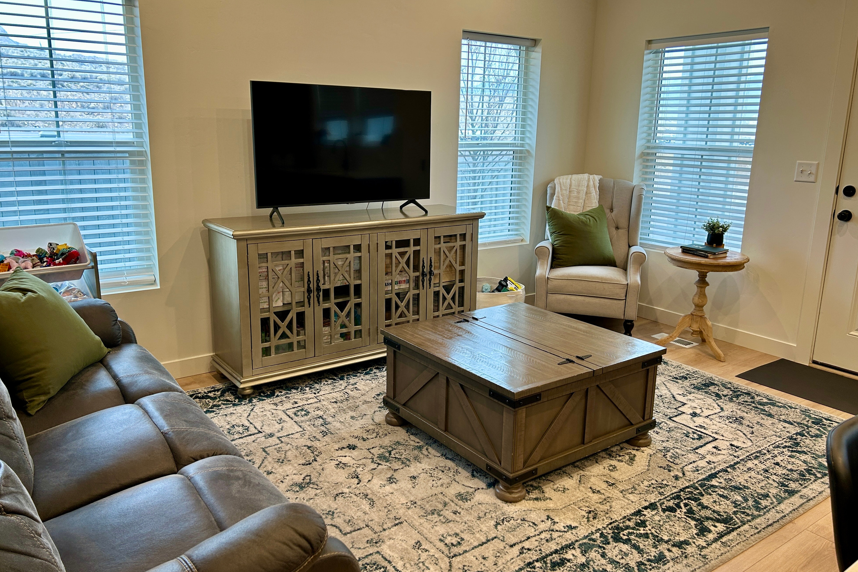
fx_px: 667
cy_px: 270
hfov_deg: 65.5
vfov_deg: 46.4
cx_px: 433
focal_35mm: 28
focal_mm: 5.7
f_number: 1.5
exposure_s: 1/120
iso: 80
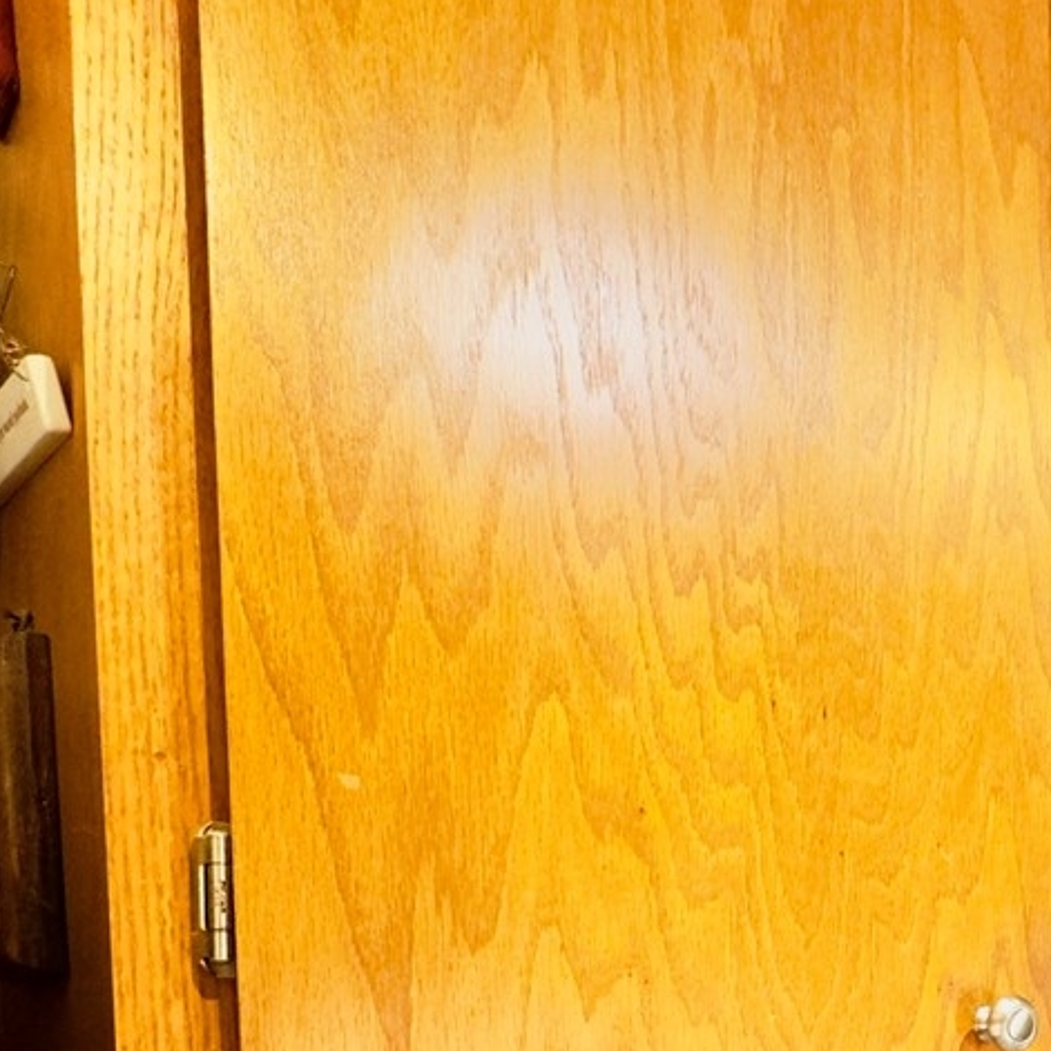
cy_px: 1105
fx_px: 1443
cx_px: 1185
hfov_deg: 34.1
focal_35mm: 42
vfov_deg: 35.3
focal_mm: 2.22
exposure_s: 1/120
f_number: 2.2
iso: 160
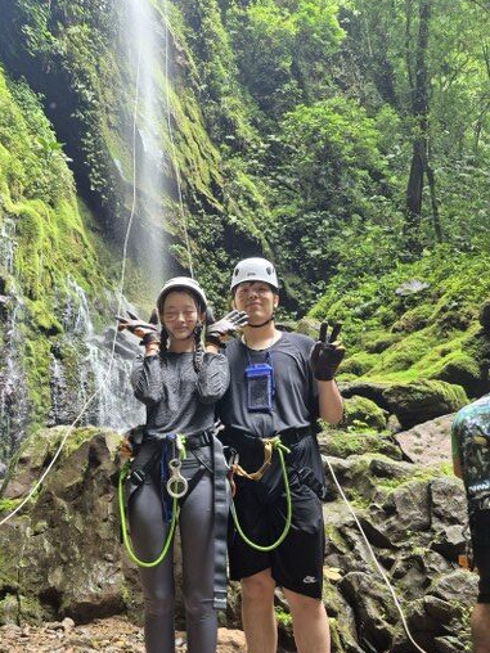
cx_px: 202
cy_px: 382
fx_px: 547
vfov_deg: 61.3
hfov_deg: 48.0
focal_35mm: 29
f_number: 1.8
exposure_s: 1/180
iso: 250
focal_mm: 5.4
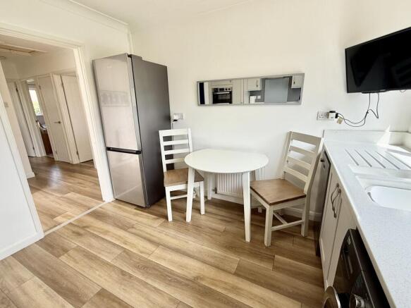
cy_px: 154
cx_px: 206
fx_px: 166
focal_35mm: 14
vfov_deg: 85.7
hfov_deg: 102.1
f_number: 2.2
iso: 50
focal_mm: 2.22
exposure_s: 1/321
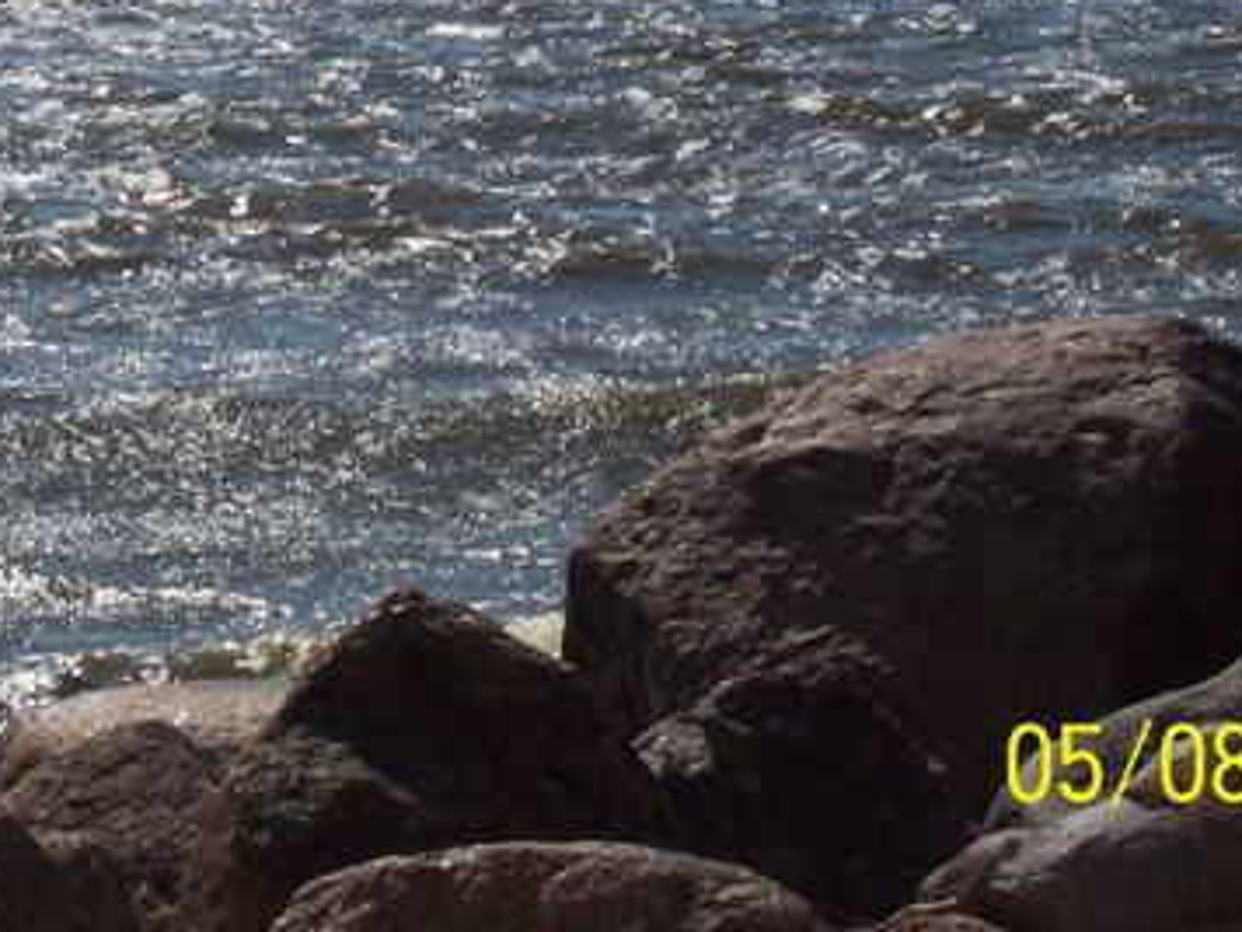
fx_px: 8719
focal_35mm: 243
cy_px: -31
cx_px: 258
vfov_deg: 6.1
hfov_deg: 8.1
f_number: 8.5
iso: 80
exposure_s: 1/534
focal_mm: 18
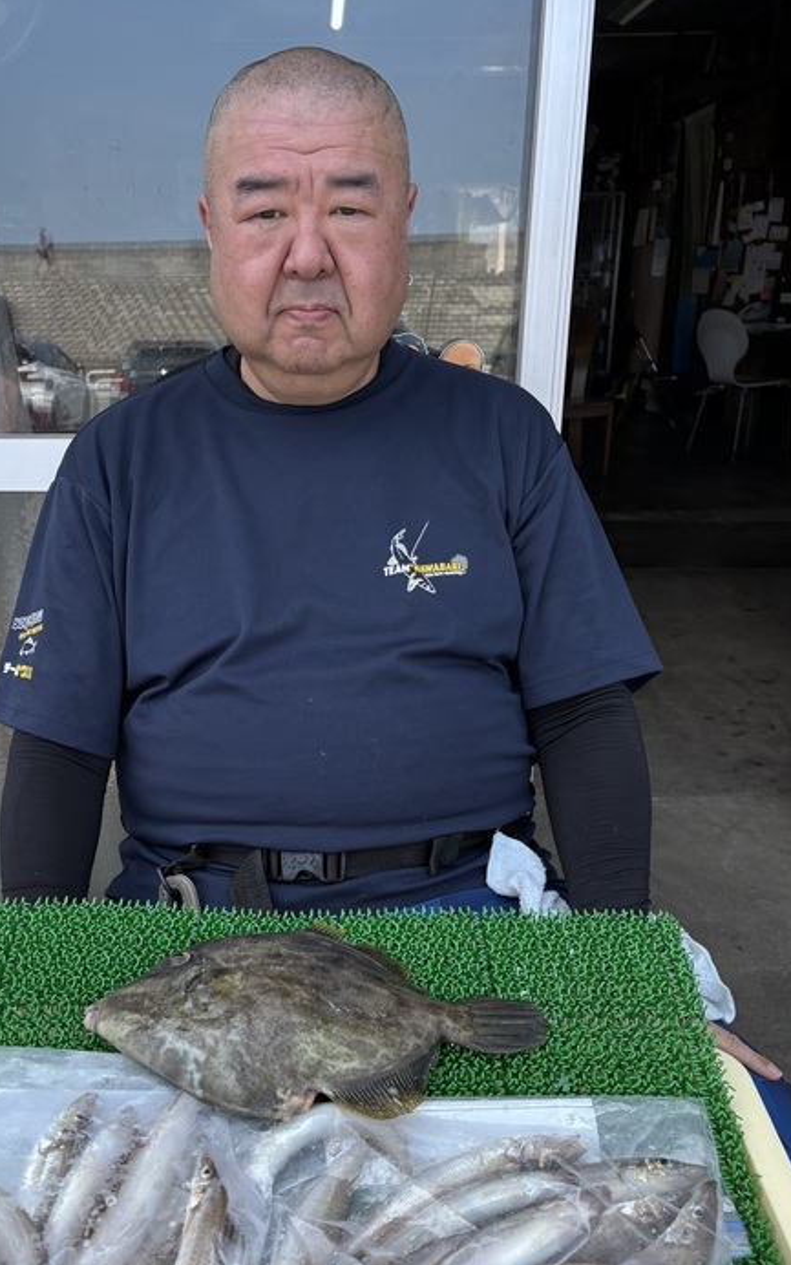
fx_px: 1172
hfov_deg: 37.0
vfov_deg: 56.4
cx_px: 283
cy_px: 744
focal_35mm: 34
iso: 50
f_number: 1.6
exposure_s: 1/722
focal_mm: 5.96
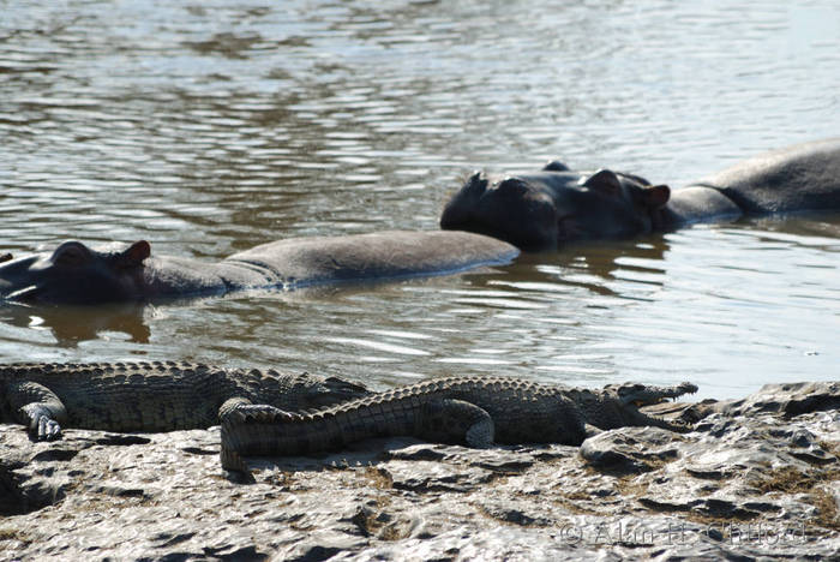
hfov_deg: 3.4
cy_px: 281
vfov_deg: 2.3
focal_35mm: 600
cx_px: 420
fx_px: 14011
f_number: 5.6
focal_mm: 400
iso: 125
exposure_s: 1/400
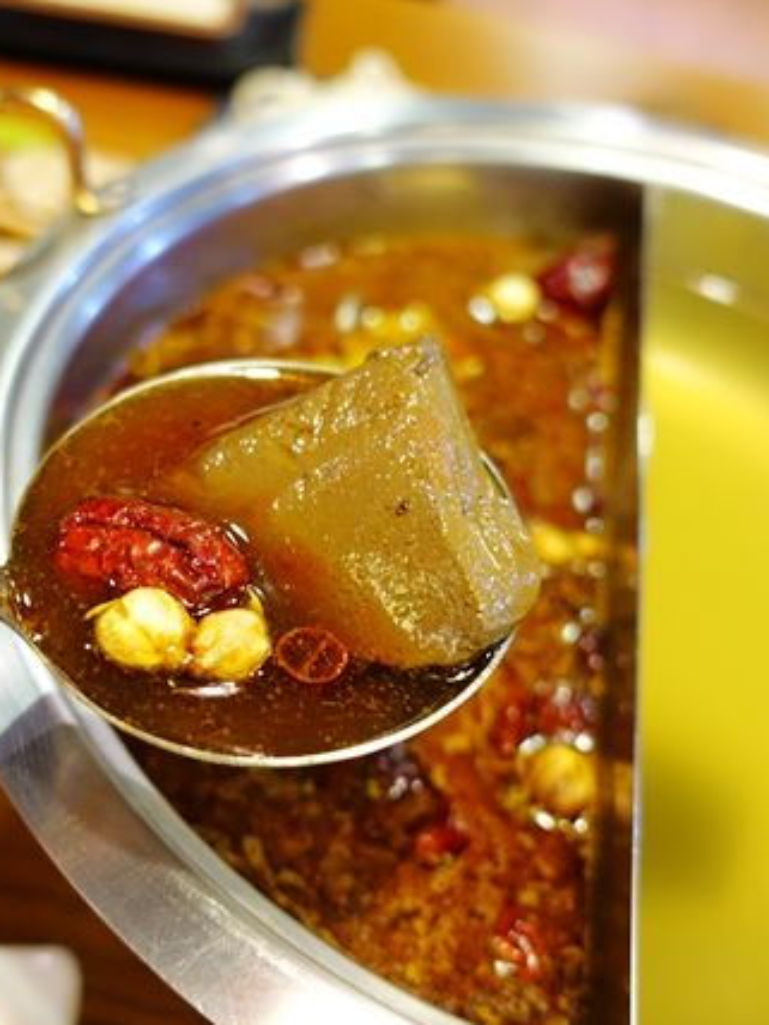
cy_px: 516
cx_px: 367
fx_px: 1037
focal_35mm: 35
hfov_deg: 40.7
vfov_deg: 52.6
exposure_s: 1/15
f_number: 1.8
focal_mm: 8.8
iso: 800
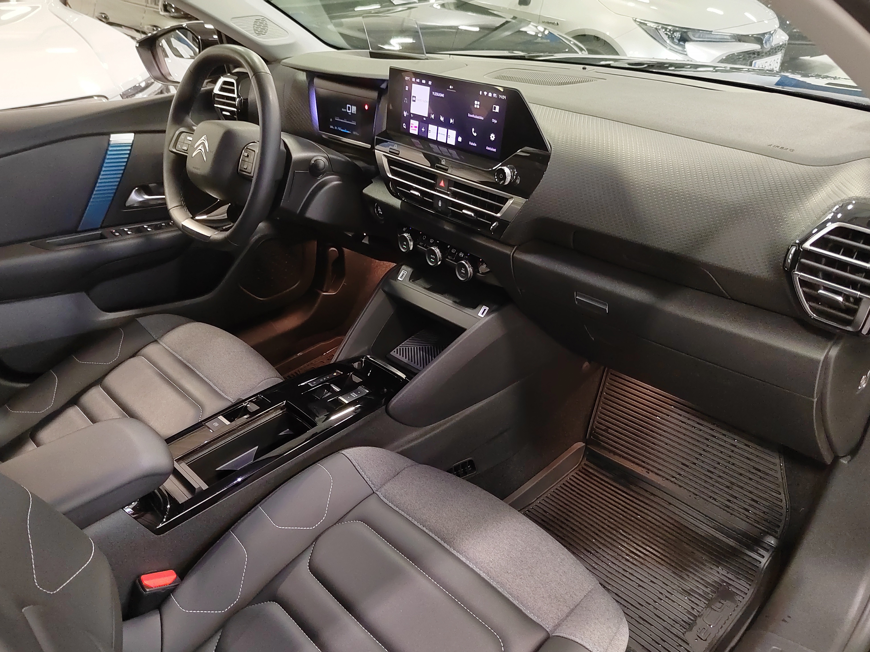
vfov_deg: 51.4
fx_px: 679
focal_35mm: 27
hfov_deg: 65.3
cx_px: 435
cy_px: 326
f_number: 1.9
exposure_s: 1/50
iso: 2888
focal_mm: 5.52
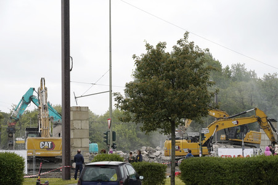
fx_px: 610
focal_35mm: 79
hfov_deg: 25.7
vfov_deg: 17.2
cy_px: 92
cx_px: 139
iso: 640
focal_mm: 79
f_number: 8
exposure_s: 1/800
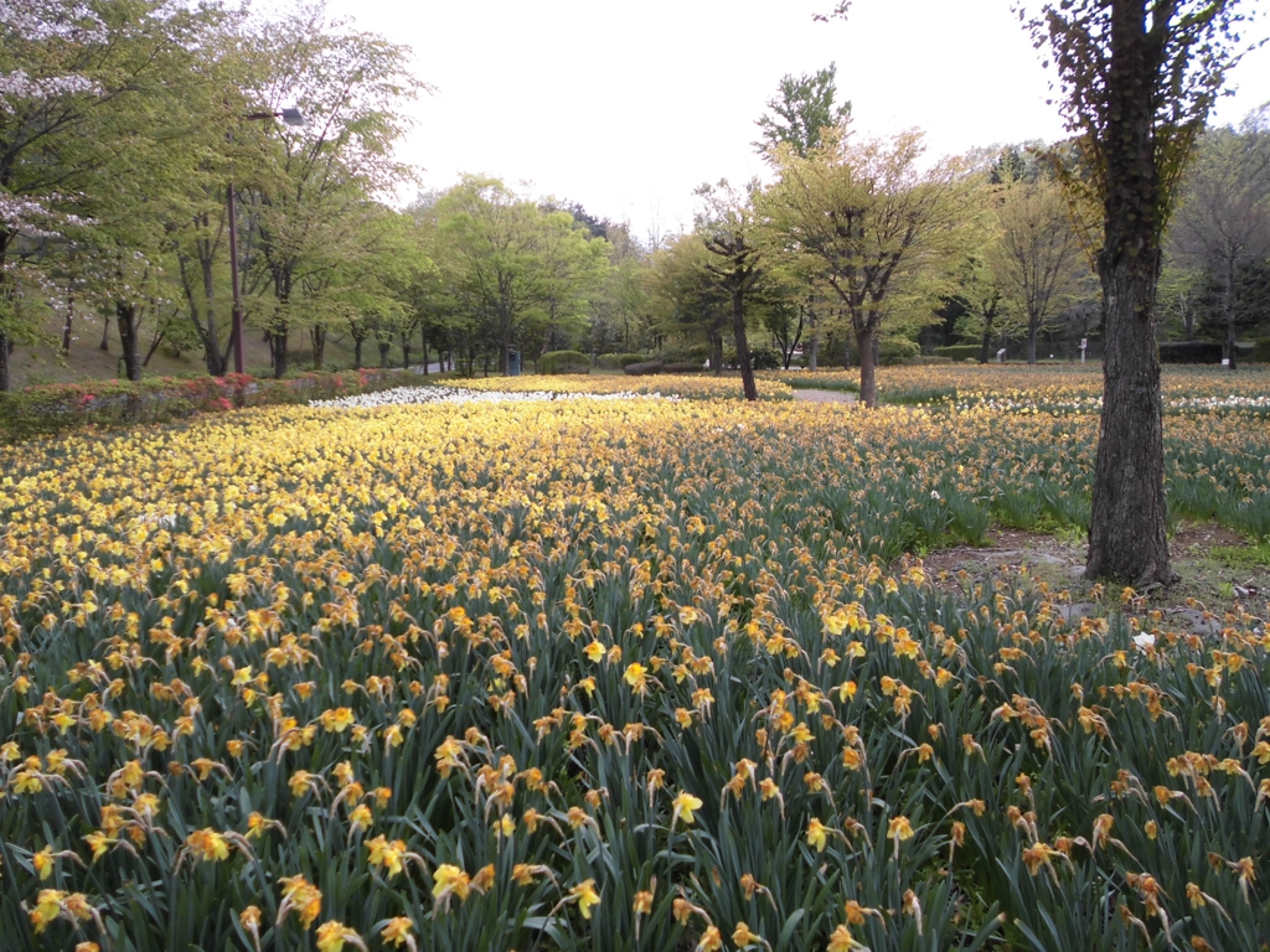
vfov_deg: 53.1
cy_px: 476
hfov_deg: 67.3
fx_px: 954
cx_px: 635
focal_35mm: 26
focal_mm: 4.6
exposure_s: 1/400
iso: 64
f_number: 3.2
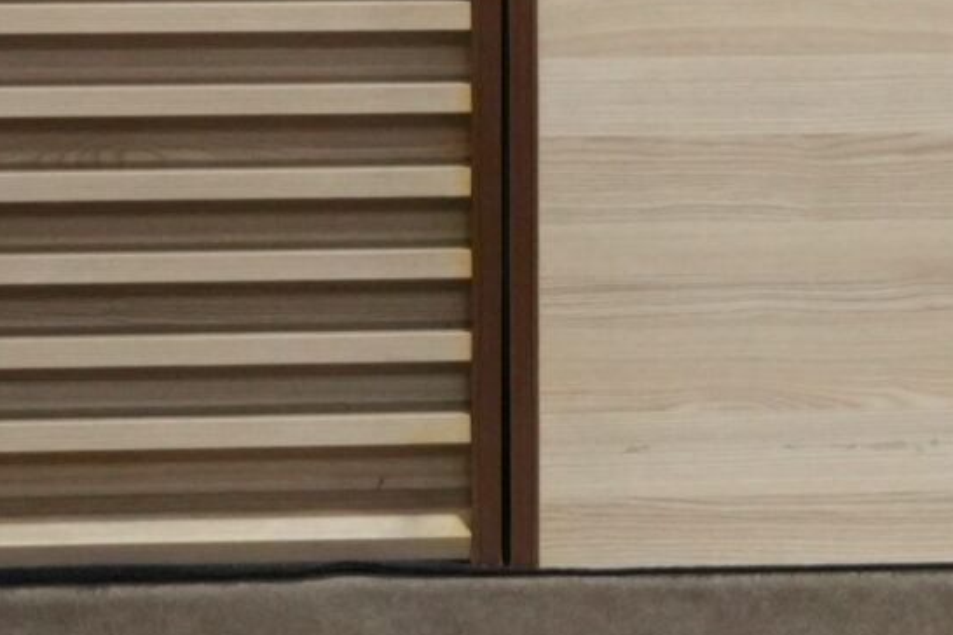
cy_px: -292
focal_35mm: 246
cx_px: 1391
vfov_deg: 5.5
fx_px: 6521
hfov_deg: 8.2
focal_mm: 35
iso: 1600
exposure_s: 1/200
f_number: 1.8
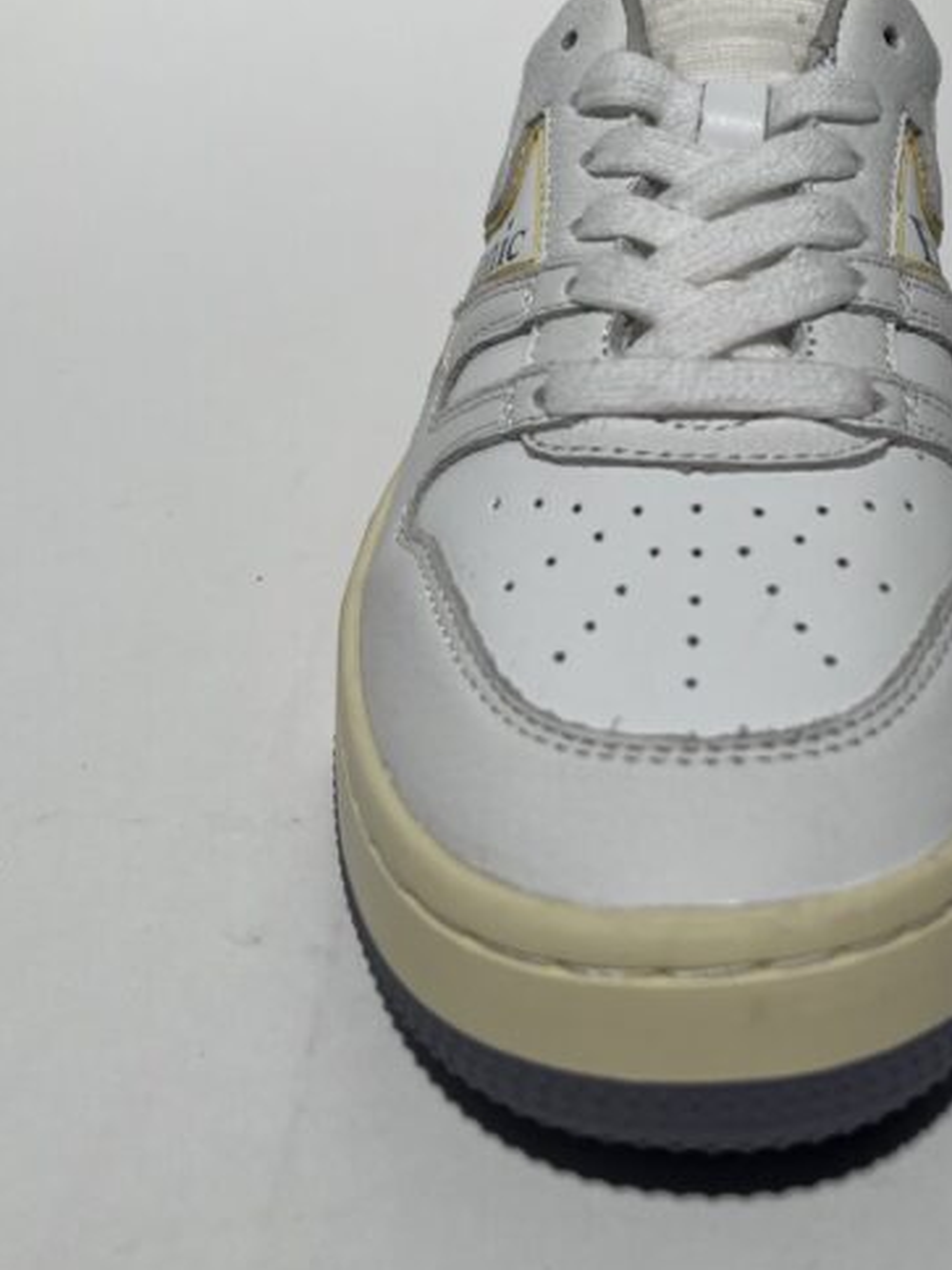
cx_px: 698
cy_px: 378
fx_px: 1577
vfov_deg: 43.0
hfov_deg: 33.0
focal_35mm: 43
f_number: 1.6
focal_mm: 5.1
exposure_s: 1/1009
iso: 50
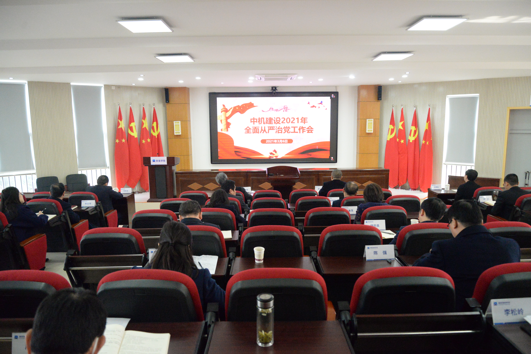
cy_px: 177
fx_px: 354
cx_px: 266
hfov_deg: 73.7
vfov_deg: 53.1
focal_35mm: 24
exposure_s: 1/320
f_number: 4.5
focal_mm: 24
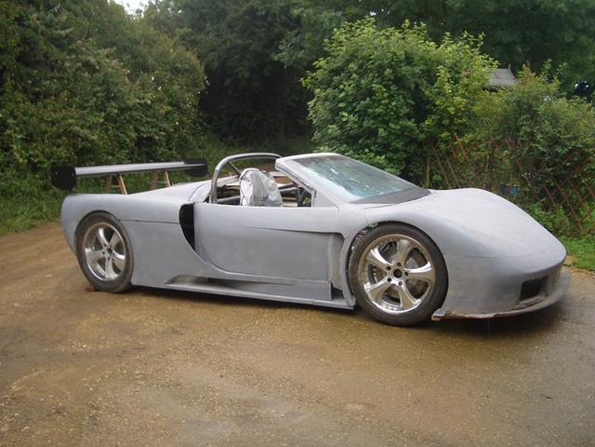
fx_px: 602
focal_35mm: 35
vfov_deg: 40.7
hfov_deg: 52.6
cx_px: 298
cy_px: 224
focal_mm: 5.8
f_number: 2.6
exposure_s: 1/160
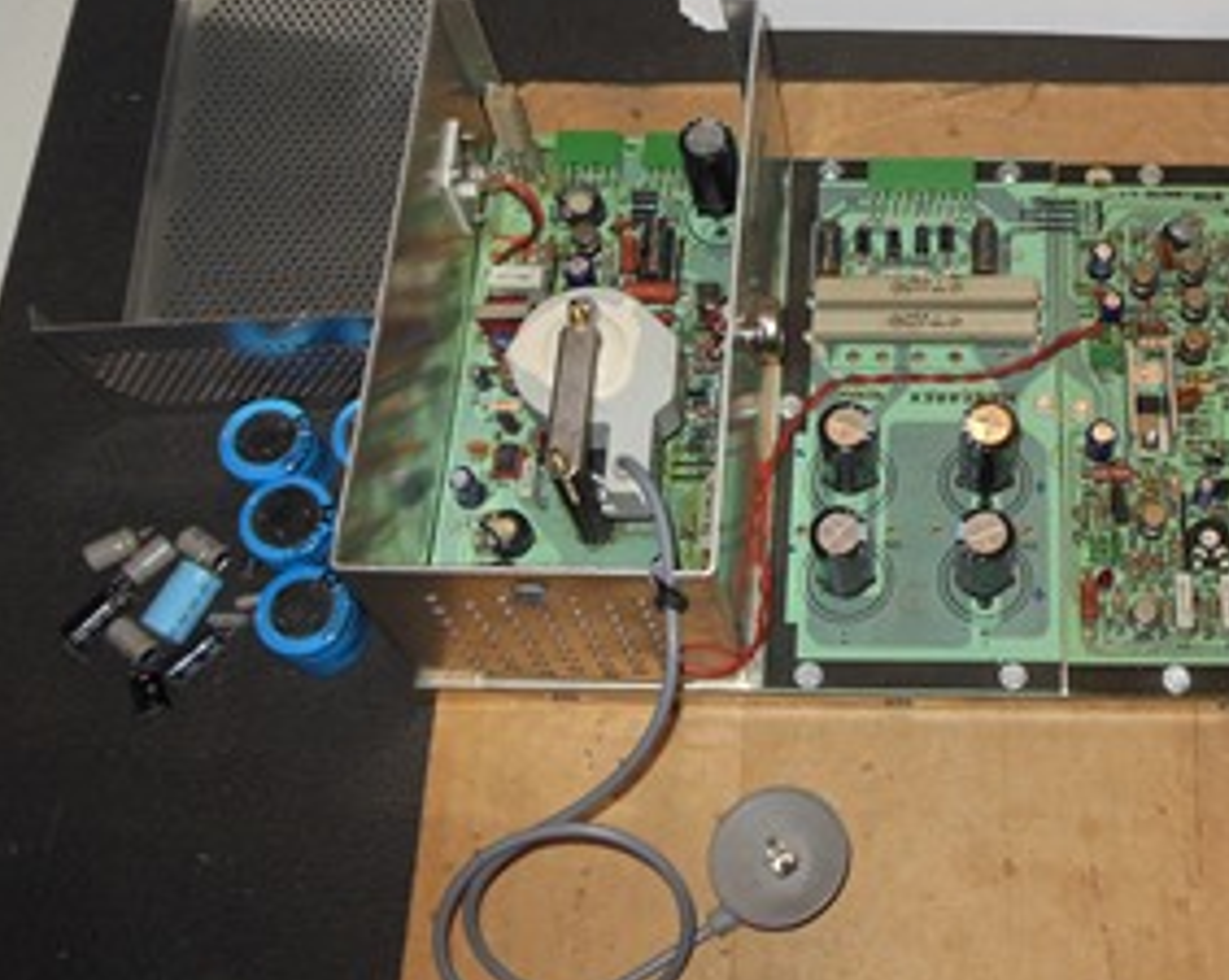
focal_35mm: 45
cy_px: 296
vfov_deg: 33.0
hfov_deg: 39.7
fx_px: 1635
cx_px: 963
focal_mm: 5.2
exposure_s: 1/25
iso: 125
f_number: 3.3
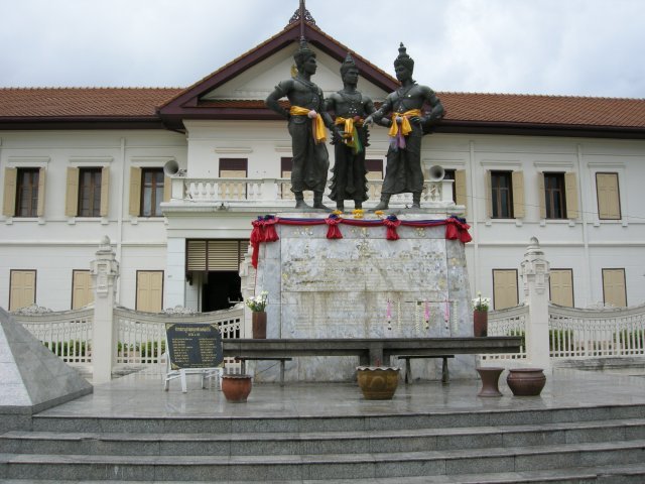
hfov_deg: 51.4
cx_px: 322
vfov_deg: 39.7
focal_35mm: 36
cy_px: 242
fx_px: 671
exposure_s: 1/240
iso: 64
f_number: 6.1
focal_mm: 7.5
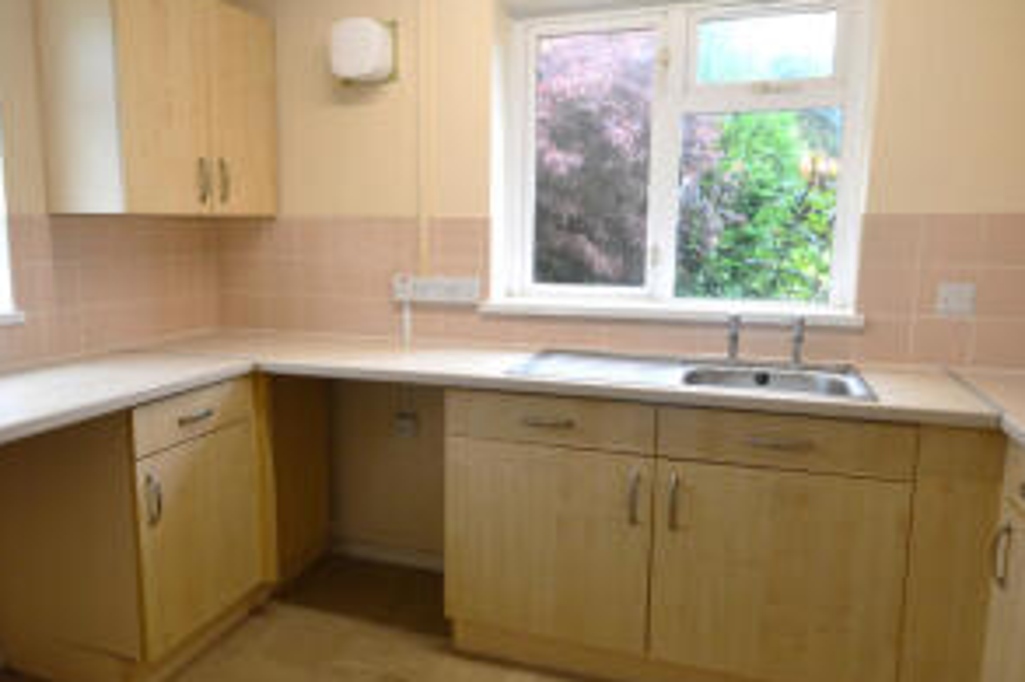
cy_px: 348
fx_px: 763
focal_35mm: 27
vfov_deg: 48.2
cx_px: 437
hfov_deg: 67.4
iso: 450
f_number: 8
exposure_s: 1/60
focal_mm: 11
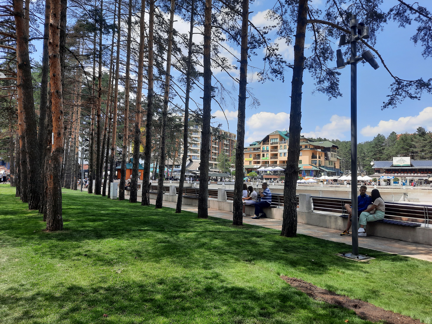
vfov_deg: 54.9
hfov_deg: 69.4
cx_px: 216
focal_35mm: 25
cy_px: 162
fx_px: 312
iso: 32
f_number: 2
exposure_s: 1/519
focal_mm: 4.6
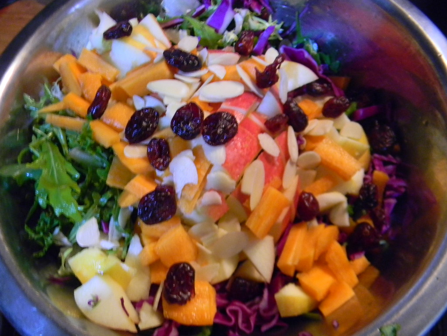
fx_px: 362
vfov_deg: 49.7
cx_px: 224
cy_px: 168
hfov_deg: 63.4
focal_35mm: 28
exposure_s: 1/14.1
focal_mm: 5
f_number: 3.5
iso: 400
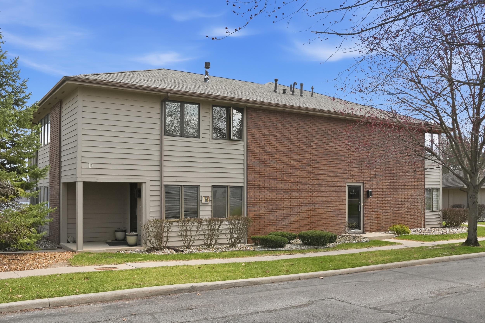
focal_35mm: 34
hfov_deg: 55.1
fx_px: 465
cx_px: 242
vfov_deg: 38.4
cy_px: 162
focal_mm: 23
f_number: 9
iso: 800
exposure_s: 1/1000
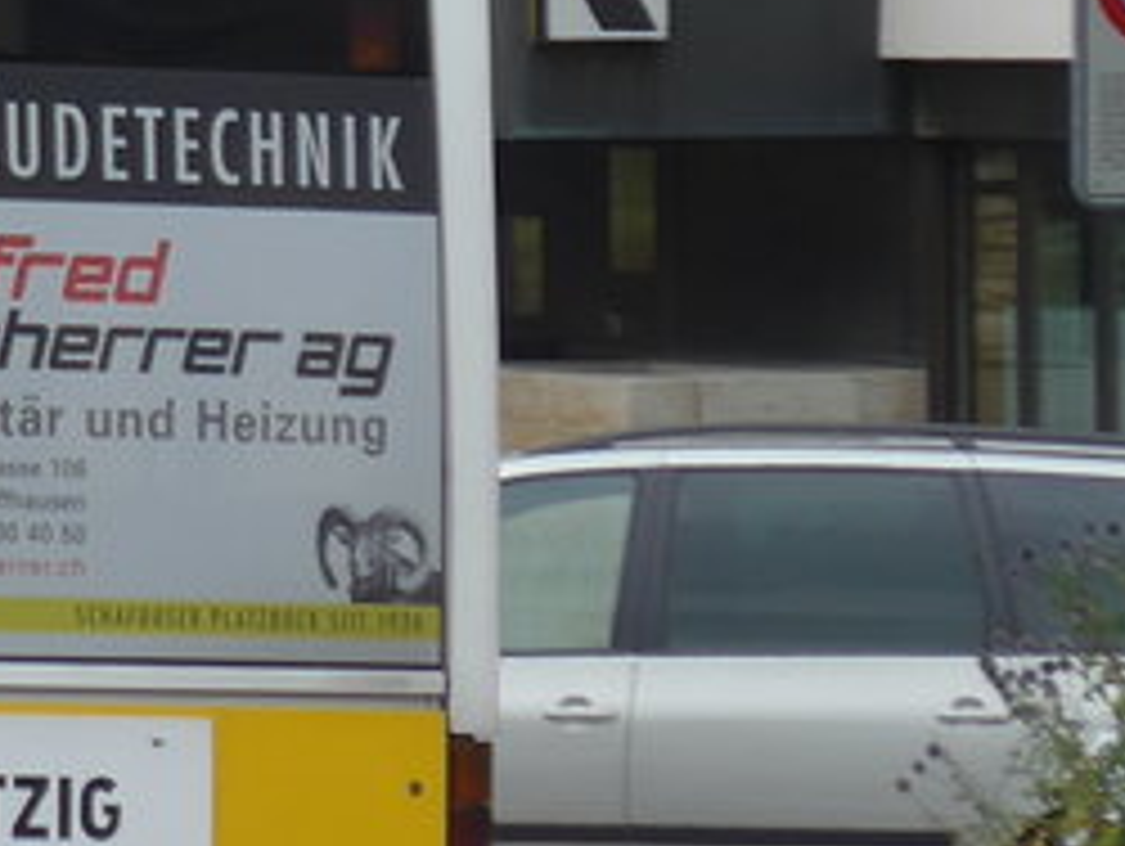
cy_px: -315
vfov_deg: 3.6
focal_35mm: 412
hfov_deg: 4.7
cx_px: -1467
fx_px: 13403
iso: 80
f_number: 4.5
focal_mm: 17
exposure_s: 1/200
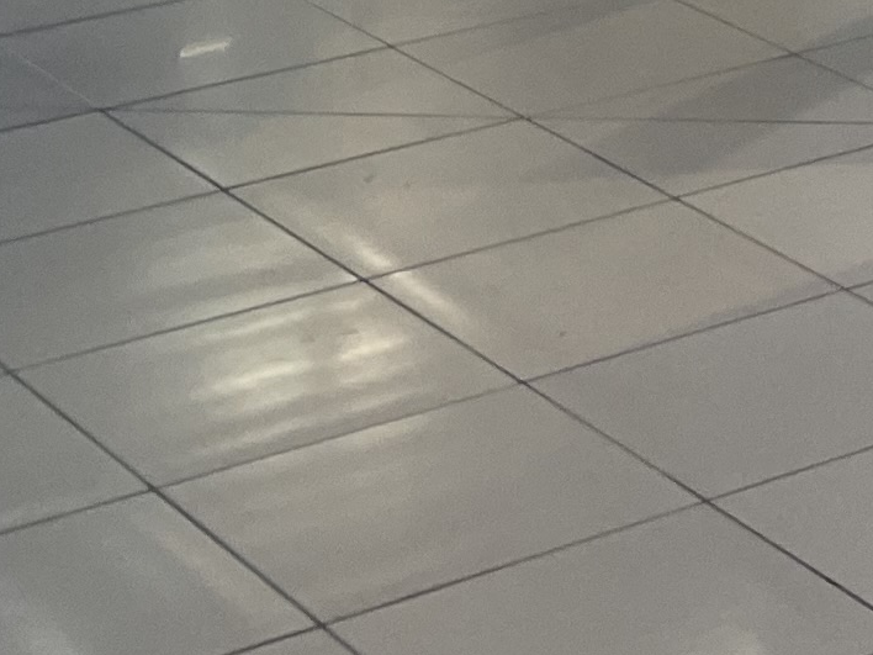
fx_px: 3732
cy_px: -1037
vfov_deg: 8.9
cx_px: 1625
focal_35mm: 148
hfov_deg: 12.1
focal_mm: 4.2
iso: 100
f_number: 1.6
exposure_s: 1/100
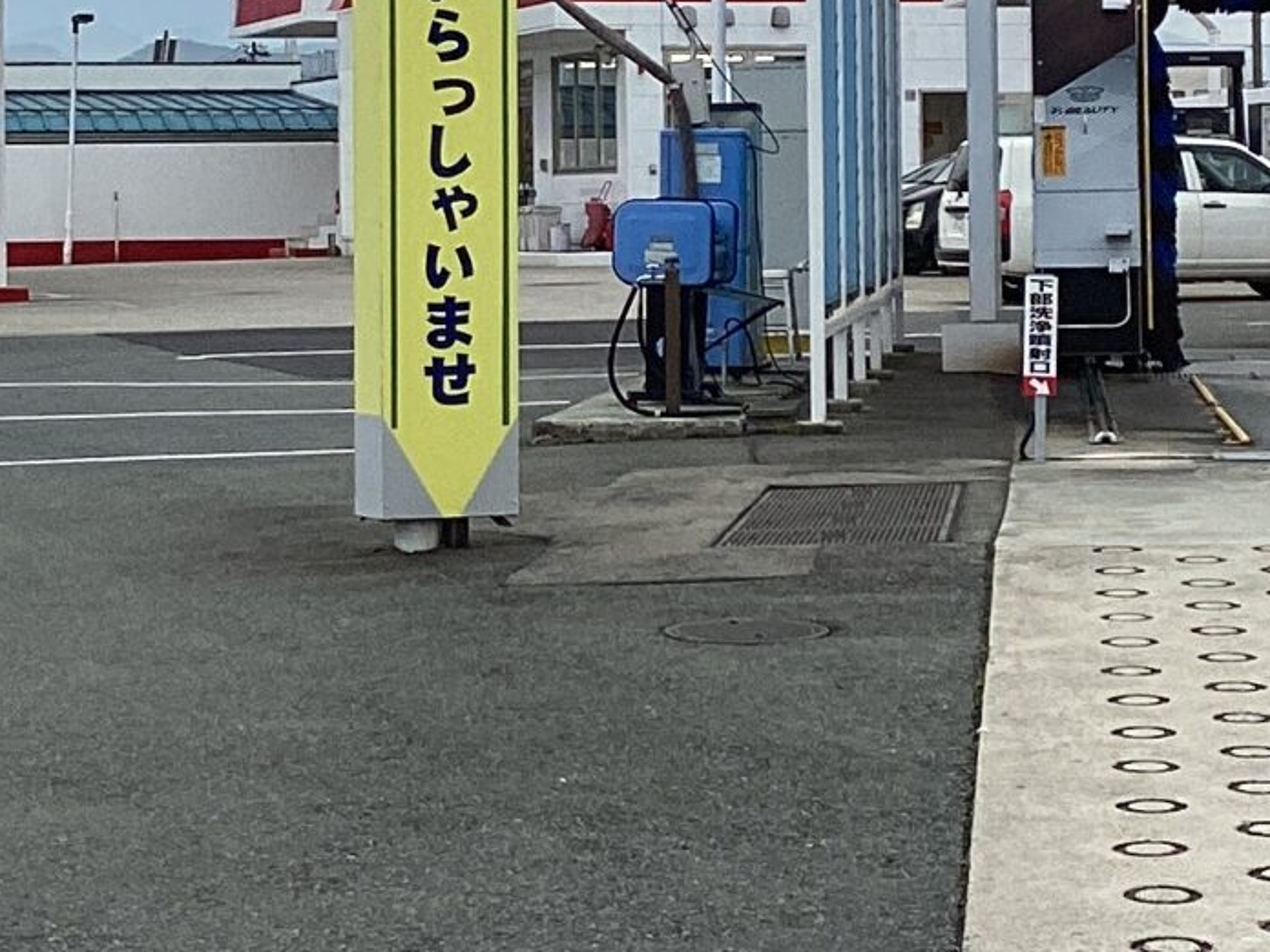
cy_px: 193
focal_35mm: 114
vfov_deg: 12.9
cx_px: 432
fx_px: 4182
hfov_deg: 17.2
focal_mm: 3.3
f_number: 2.4
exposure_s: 1/1045
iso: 25
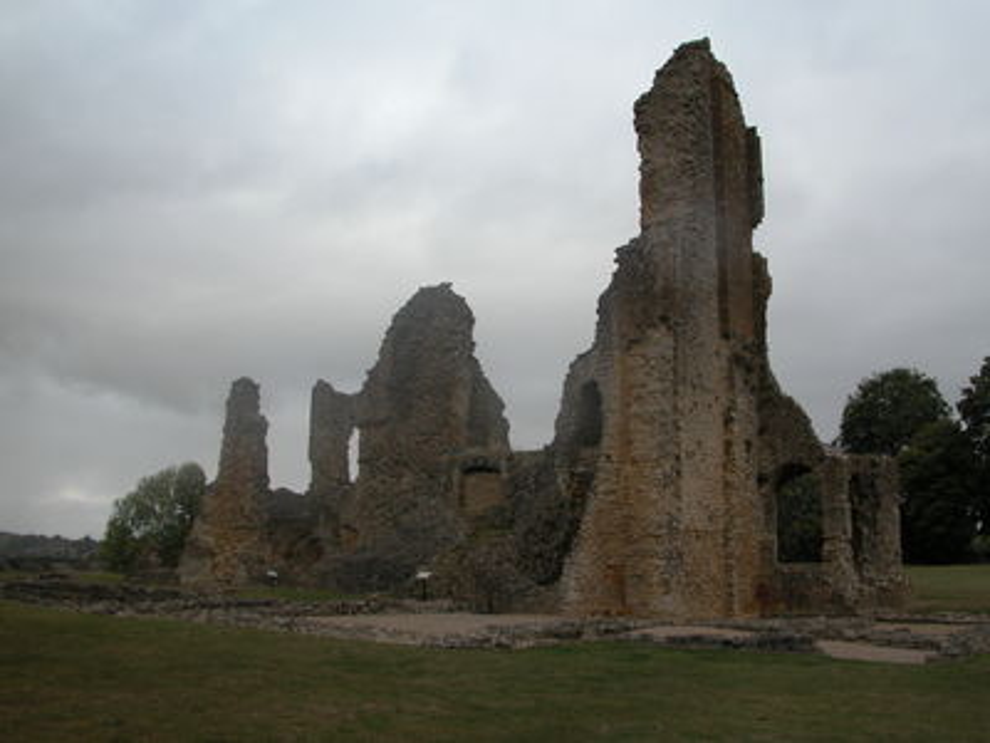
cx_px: 495
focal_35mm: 35
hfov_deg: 52.6
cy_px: 372
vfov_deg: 40.7
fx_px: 1001
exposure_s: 1/175
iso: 100
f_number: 5
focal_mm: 8.9
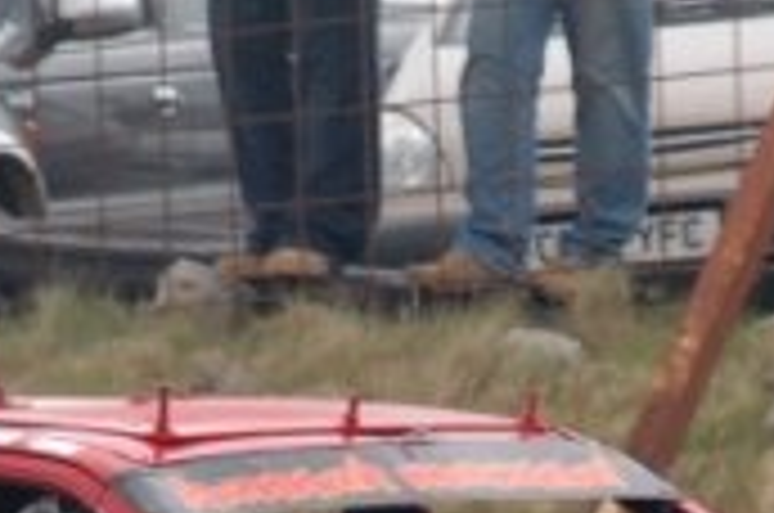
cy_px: 724
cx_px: 364
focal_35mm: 649
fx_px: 13927
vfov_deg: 2.1
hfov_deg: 3.2
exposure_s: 1/125
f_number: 6
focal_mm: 116
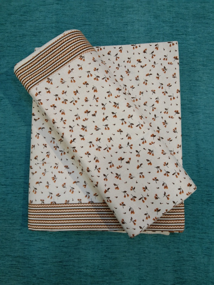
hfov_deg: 45.4
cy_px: 142
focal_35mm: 31
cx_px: 107
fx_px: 256
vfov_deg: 58.4
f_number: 2.2
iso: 130
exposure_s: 1/50
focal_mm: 3.69
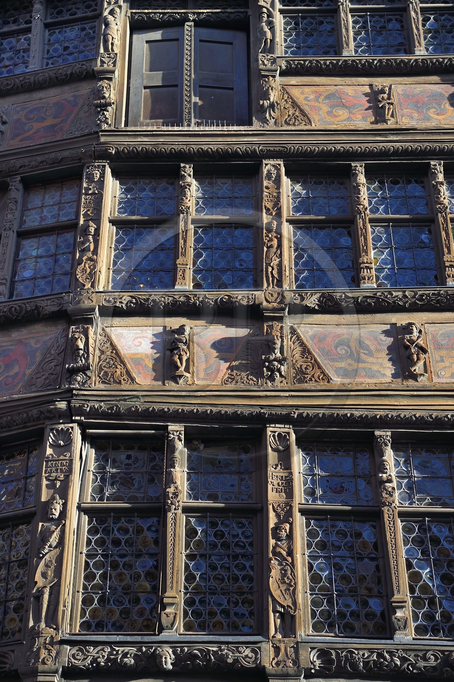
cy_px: 341
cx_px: 227
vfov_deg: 28.9
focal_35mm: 70
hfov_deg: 19.4
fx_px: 1326
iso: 200
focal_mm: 70
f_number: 7.1
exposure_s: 1/100
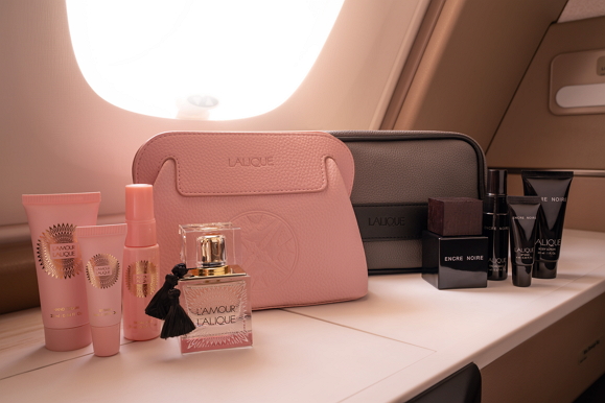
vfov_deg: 40.0
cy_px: 202
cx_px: 302
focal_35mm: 33
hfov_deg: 57.2
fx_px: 555
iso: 125
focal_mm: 33
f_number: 5.6
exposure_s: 1/60
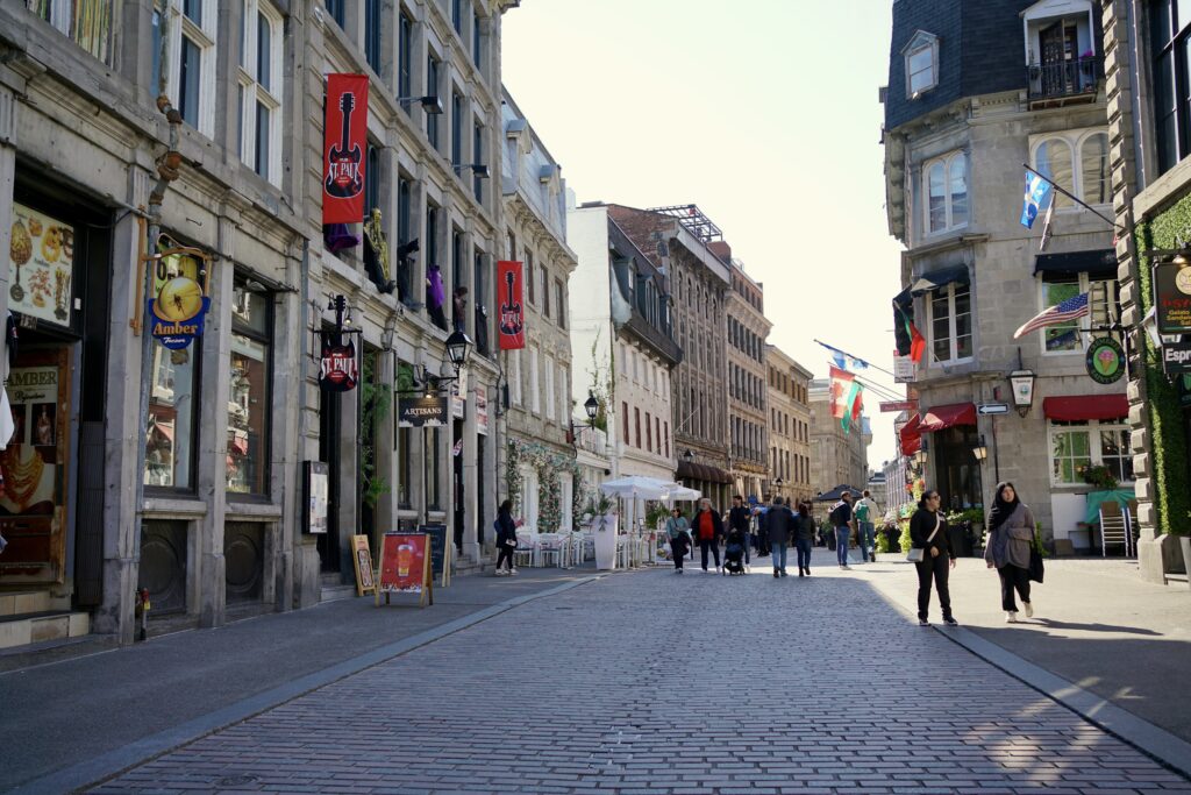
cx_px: 596
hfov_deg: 54.4
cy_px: 398
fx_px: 1158
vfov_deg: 37.9
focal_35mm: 35
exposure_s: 1/400
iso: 100
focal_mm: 35
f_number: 4
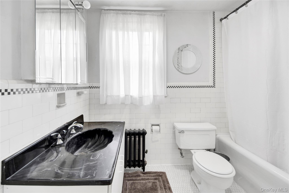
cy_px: 96
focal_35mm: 13
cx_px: 144
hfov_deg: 109.4
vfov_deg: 86.5
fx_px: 102
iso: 100
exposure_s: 1/5
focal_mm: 8.5
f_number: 8
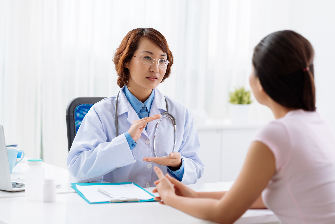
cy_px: 112
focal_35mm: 85
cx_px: 168
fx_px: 791
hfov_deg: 23.9
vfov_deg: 16.1
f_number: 2.8
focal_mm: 85
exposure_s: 1/125
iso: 100
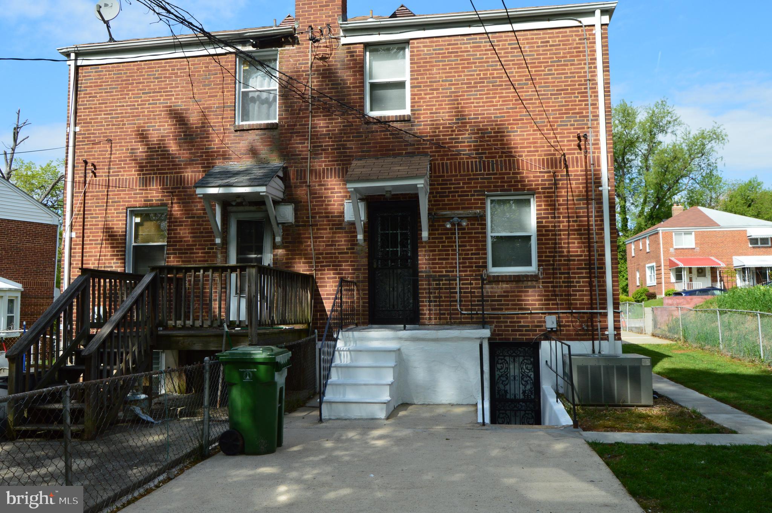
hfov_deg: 67.4
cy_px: 256
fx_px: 578
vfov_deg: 47.8
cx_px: 386
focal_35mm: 27
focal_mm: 18
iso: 400
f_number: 11
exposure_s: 1/400
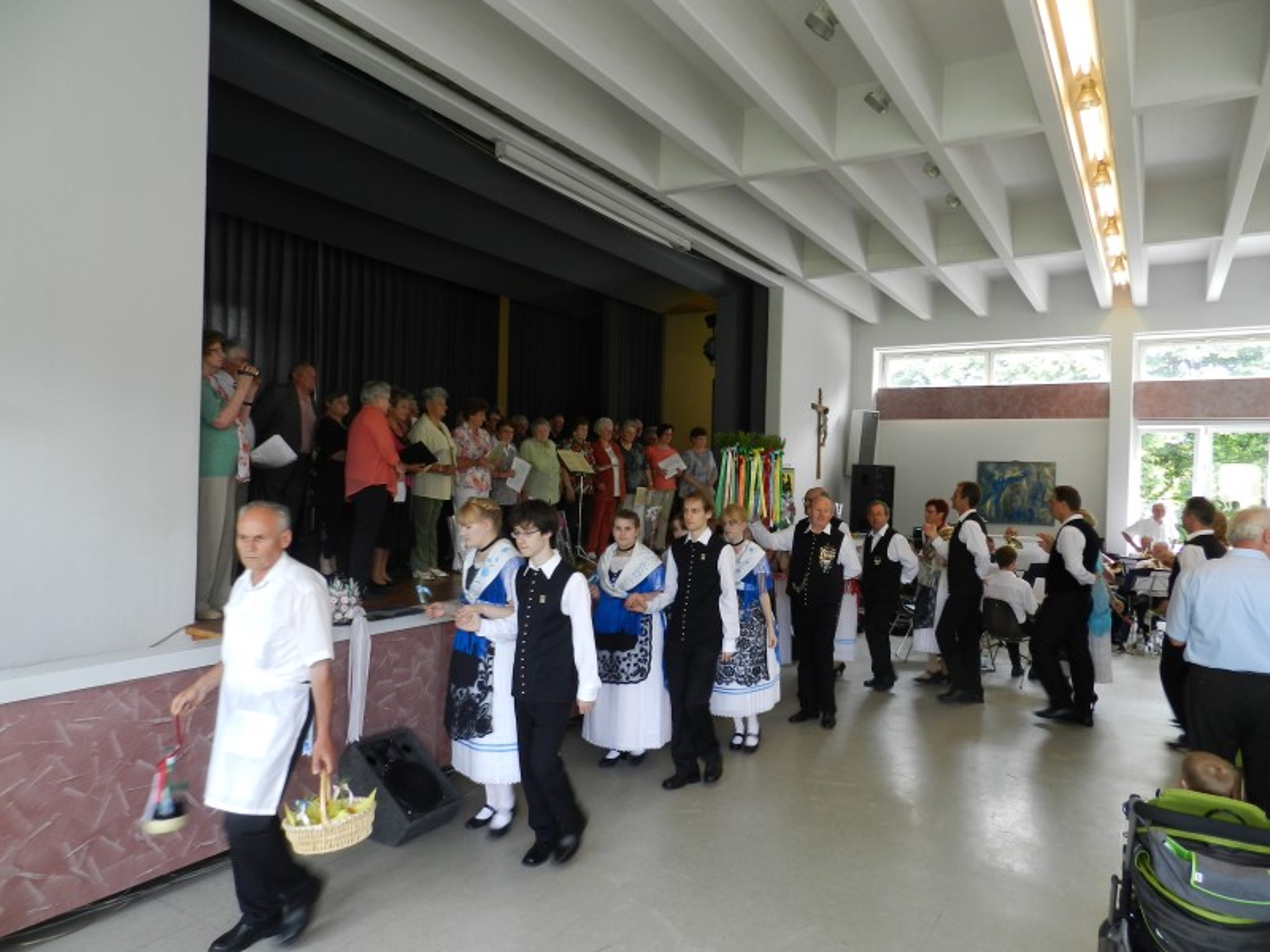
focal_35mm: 23
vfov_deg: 58.9
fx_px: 844
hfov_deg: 73.9
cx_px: 635
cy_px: 476
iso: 160
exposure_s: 1/30
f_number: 3.4
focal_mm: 4
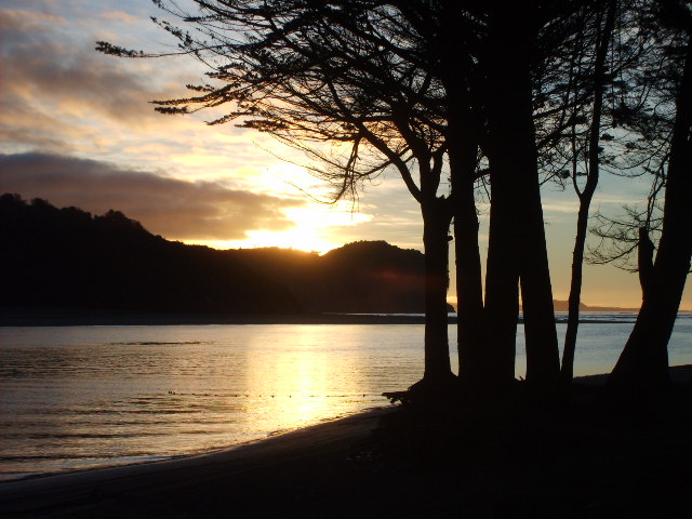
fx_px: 1619
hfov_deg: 24.1
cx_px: 346
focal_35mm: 81
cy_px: 260
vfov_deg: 18.2
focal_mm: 13.7
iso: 50
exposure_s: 1/750
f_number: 4.2
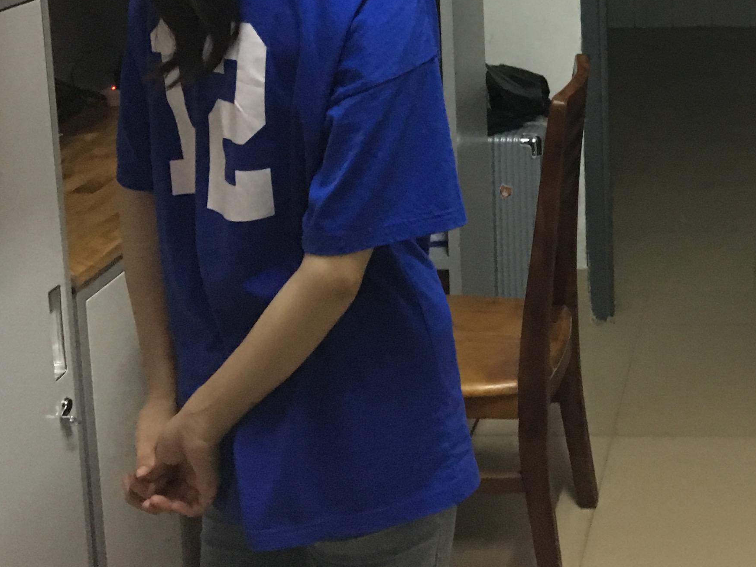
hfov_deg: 27.6
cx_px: 720
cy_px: -44
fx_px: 1463
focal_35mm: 67
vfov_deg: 20.9
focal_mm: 4.15
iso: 400
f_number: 2.2
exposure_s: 1/17
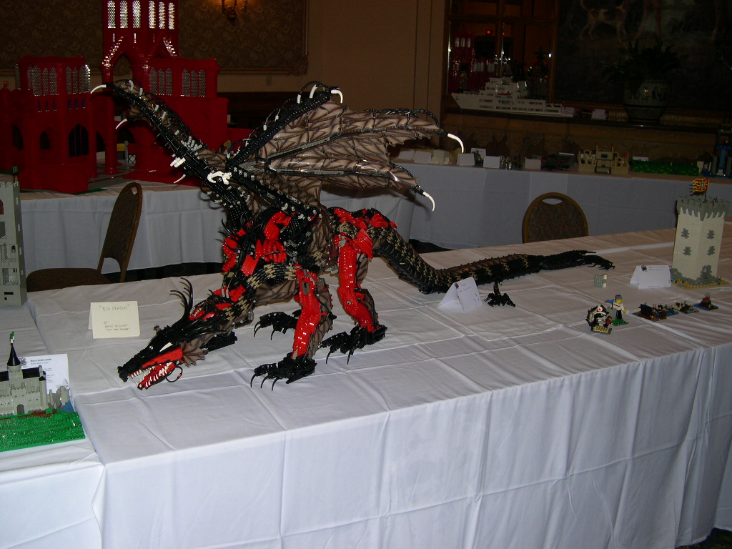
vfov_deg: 37.7
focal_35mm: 38
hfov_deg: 49.0
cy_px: 274
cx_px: 366
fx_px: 804
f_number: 2.8
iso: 100
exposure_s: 1/60
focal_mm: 8
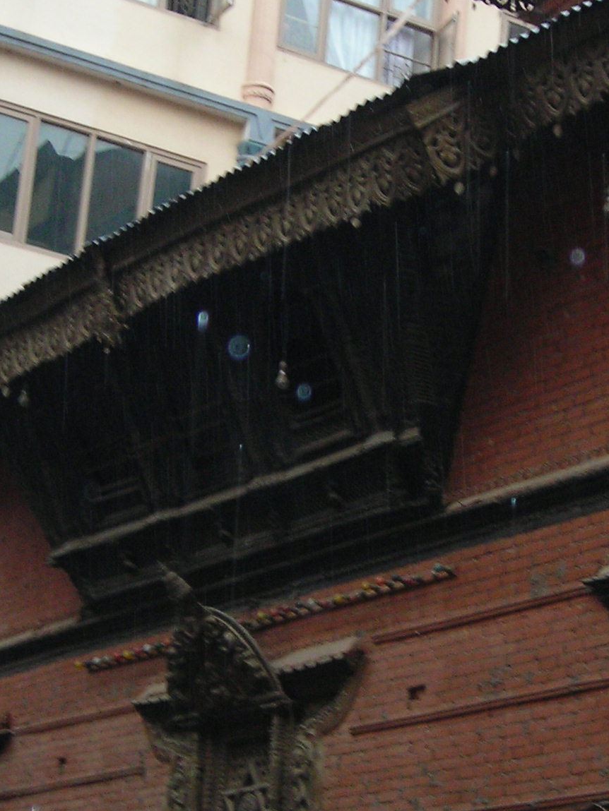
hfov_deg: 13.9
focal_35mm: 106
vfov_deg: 18.5
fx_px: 2486
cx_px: 406
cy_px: 447
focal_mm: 7.8
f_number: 3.4
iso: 121
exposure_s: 1/60.1
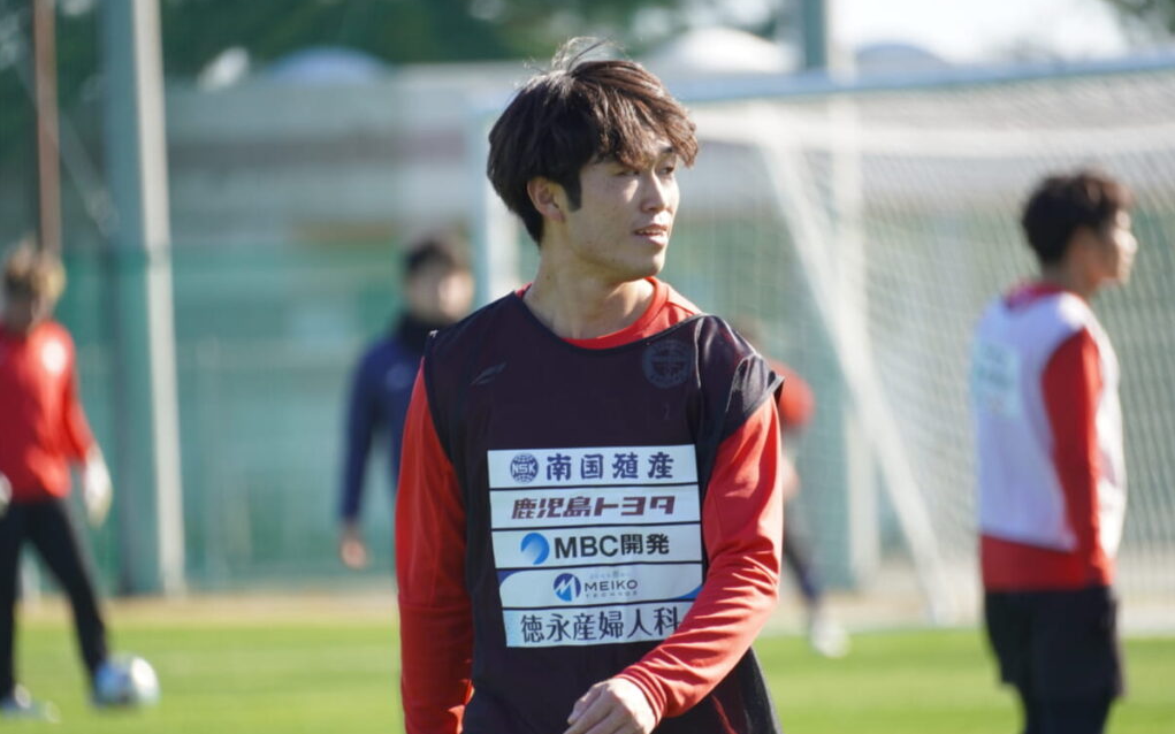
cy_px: 390
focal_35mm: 537
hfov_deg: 3.9
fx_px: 17195
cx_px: 587
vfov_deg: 2.4
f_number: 6.3
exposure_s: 1/500
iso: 500
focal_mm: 350
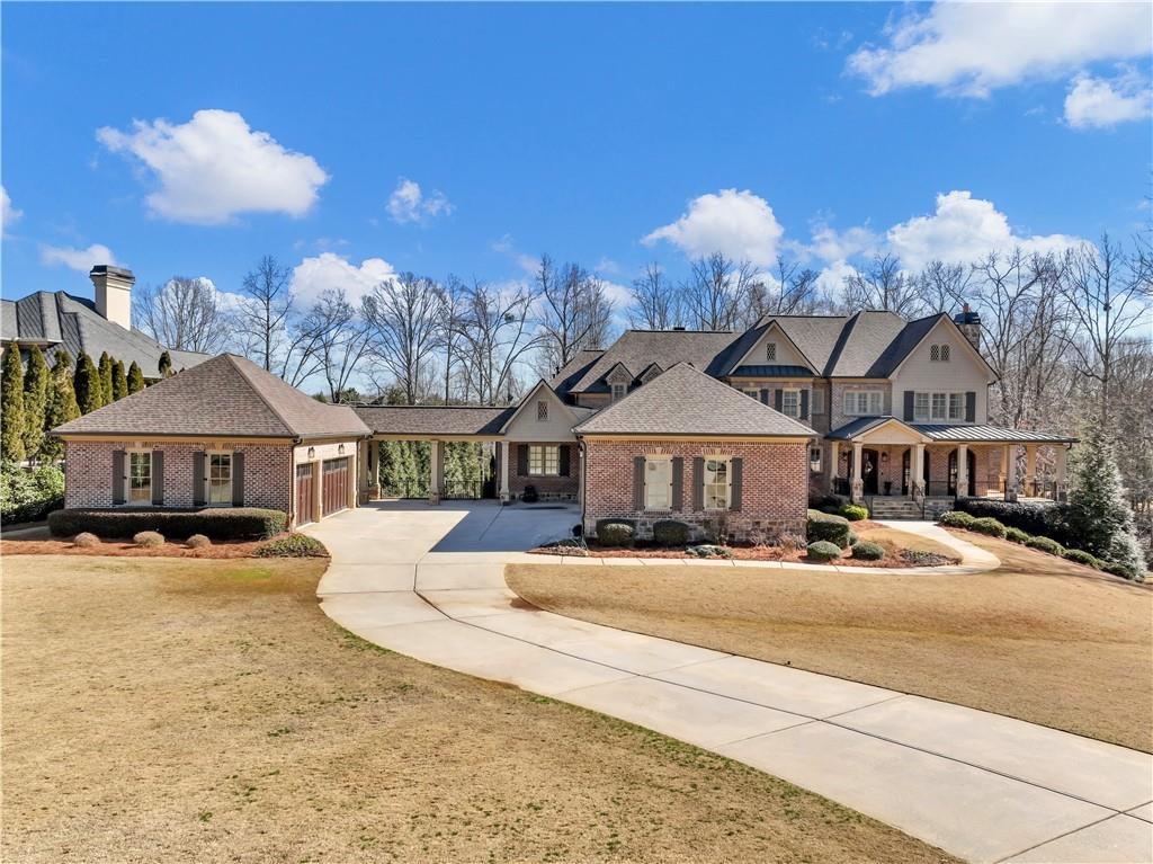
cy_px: 432
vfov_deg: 56.8
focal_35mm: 24
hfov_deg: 71.6
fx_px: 799
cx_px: 576
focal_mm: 12.29
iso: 200
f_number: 8
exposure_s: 1/640
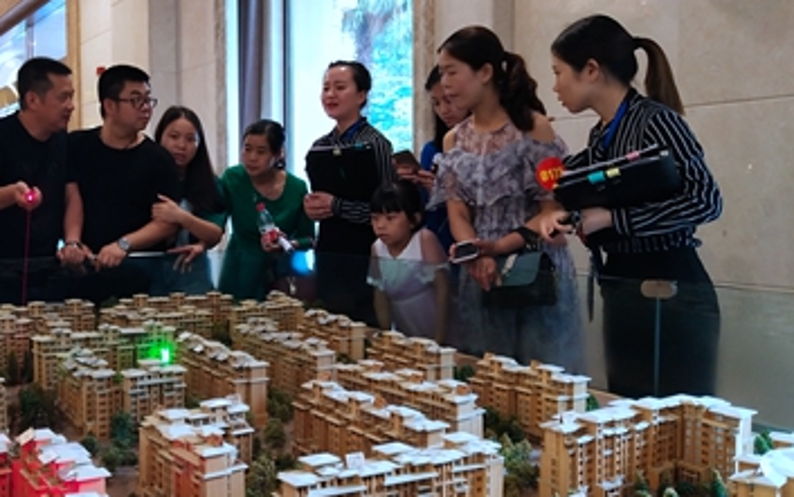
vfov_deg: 28.6
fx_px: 974
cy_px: 264
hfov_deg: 43.6
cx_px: 254
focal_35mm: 45
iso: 363
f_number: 1.8
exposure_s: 1/33.3
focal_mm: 3.95
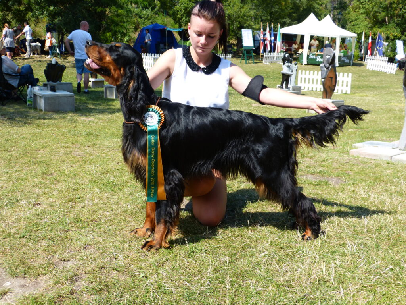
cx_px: 203
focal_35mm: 44
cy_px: 152
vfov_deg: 32.9
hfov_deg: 42.9
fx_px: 516
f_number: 4
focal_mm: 7.8
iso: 100
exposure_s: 1/500
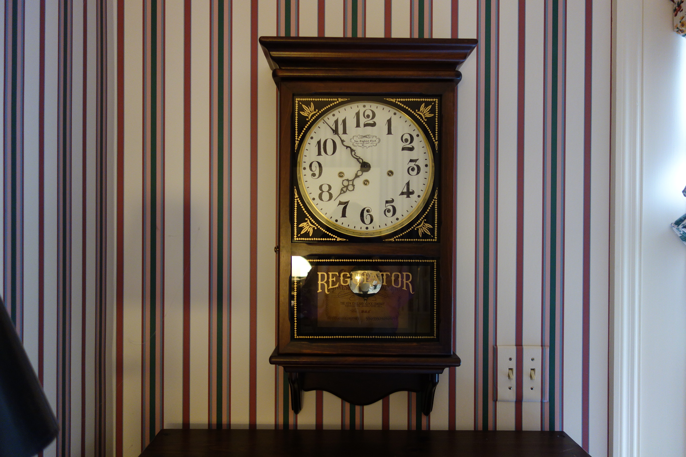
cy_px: 228
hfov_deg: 65.5
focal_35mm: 28
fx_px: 534
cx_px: 343
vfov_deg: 46.4
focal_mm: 10.4
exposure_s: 1/30
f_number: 1.8
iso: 400
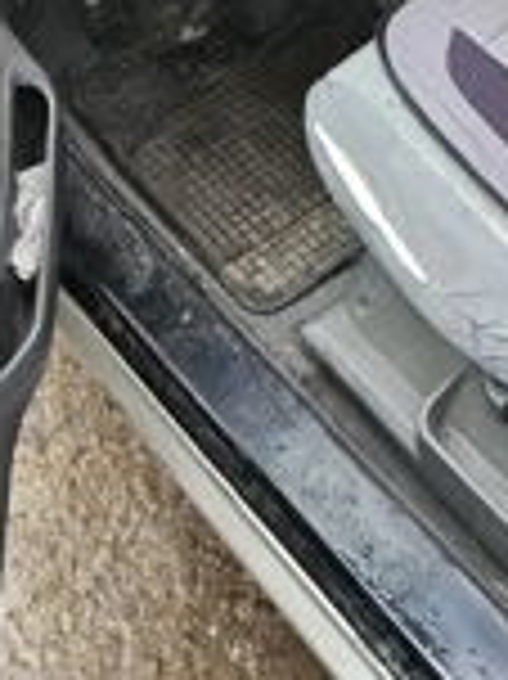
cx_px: 472
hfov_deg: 23.3
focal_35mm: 61
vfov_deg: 29.1
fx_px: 1195
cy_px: -41
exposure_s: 1/101
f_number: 1.8
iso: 250
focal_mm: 5.4
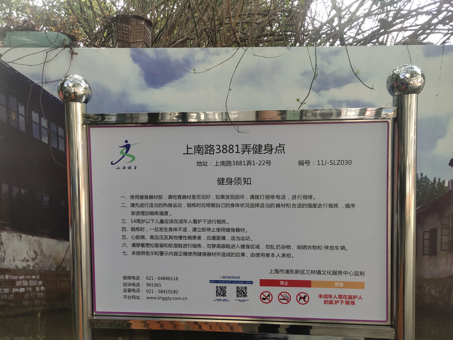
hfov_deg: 60.0
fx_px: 393
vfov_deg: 46.8
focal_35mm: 30
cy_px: 170
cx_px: 226
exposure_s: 1/237
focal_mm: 4.35
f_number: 1.79
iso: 50
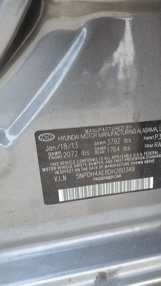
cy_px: 146
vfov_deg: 66.1
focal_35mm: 29
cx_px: 95
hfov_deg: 40.0
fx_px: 220
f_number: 1.5
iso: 50
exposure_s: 1/286
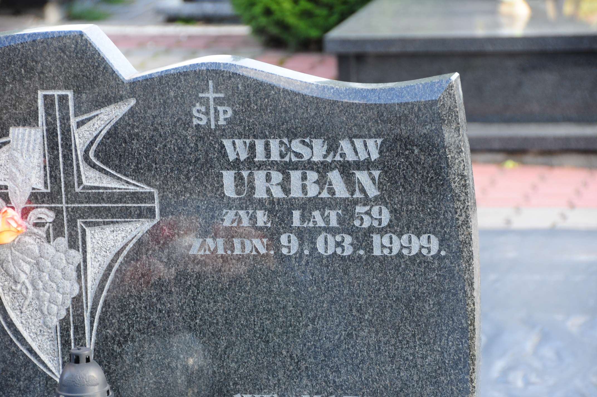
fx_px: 2783
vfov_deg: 8.2
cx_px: 298
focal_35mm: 168
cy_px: 198
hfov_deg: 12.2
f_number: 7.1
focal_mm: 112
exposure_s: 1/80
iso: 320
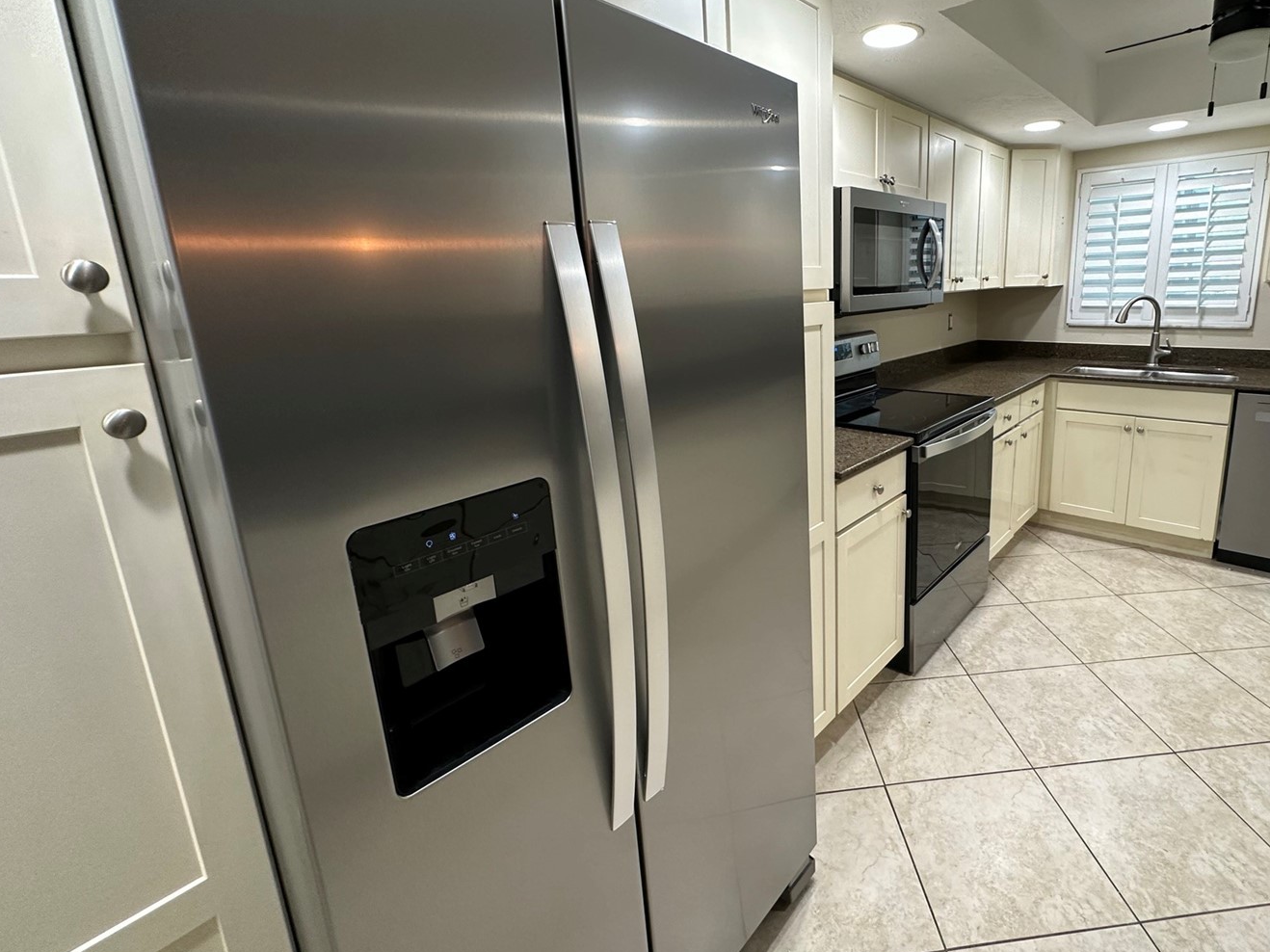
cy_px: 417
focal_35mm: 17
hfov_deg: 89.9
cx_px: 761
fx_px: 624
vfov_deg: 74.4
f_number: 2.2
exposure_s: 1/60
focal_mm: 2.22
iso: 160
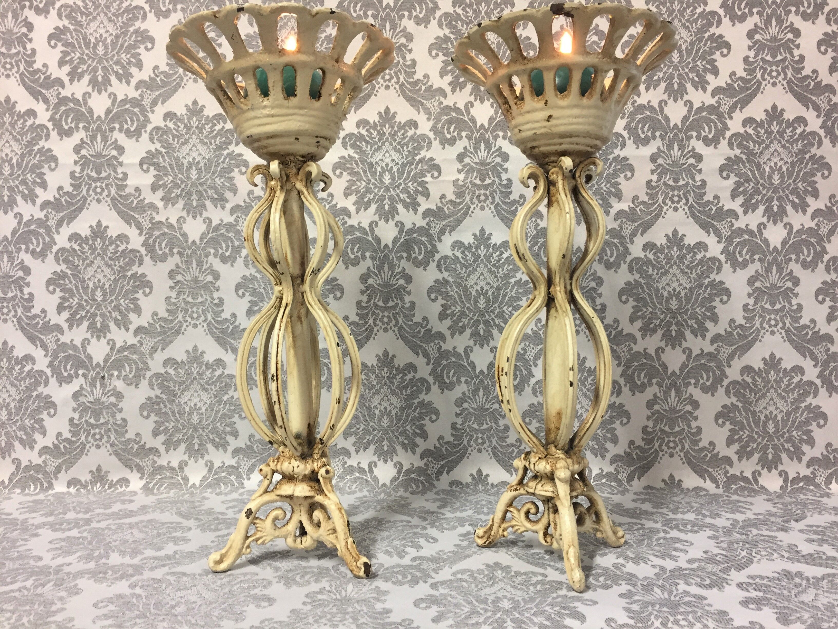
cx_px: 419
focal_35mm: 29
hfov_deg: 61.7
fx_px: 702
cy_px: 314
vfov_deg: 48.2
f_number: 2.2
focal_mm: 4.15
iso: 125
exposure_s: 1/33
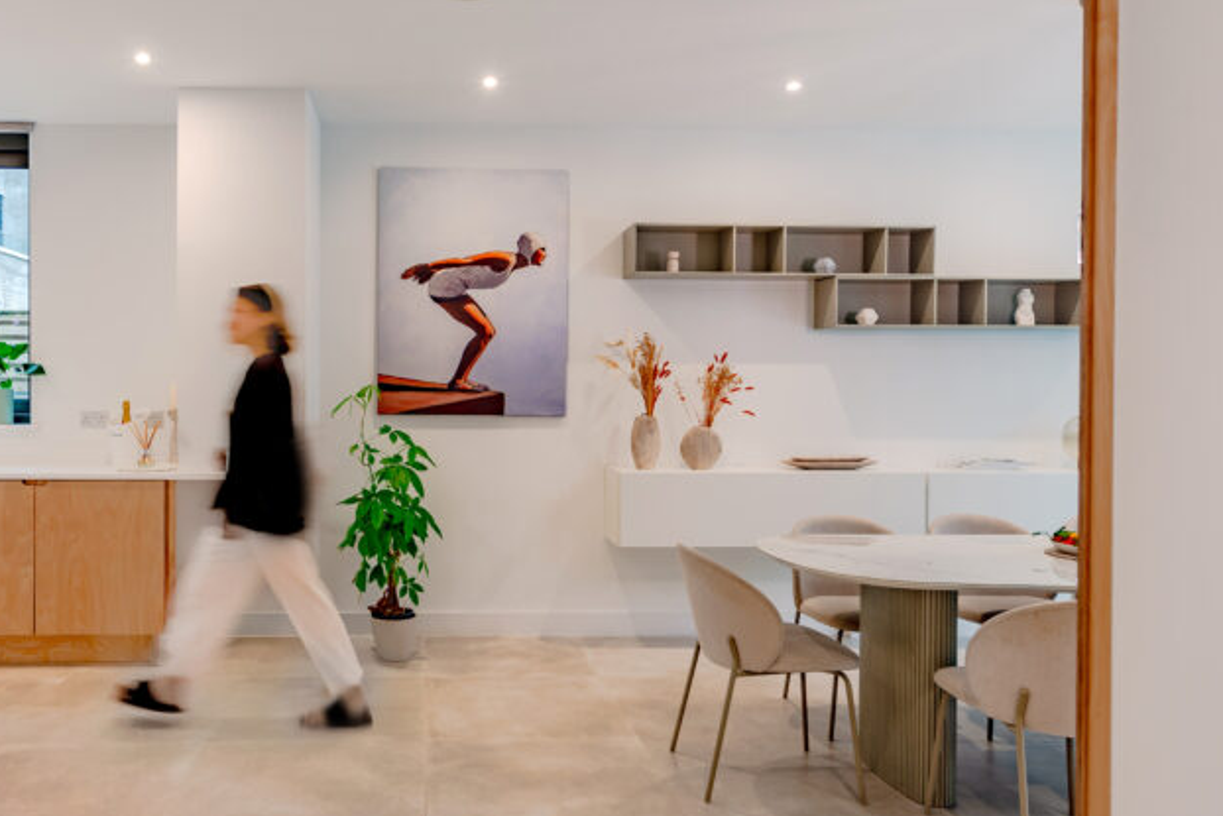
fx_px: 951
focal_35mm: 28
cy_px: 416
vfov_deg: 46.4
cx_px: 446
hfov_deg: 64.4
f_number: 8
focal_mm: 17
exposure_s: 1/4
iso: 125
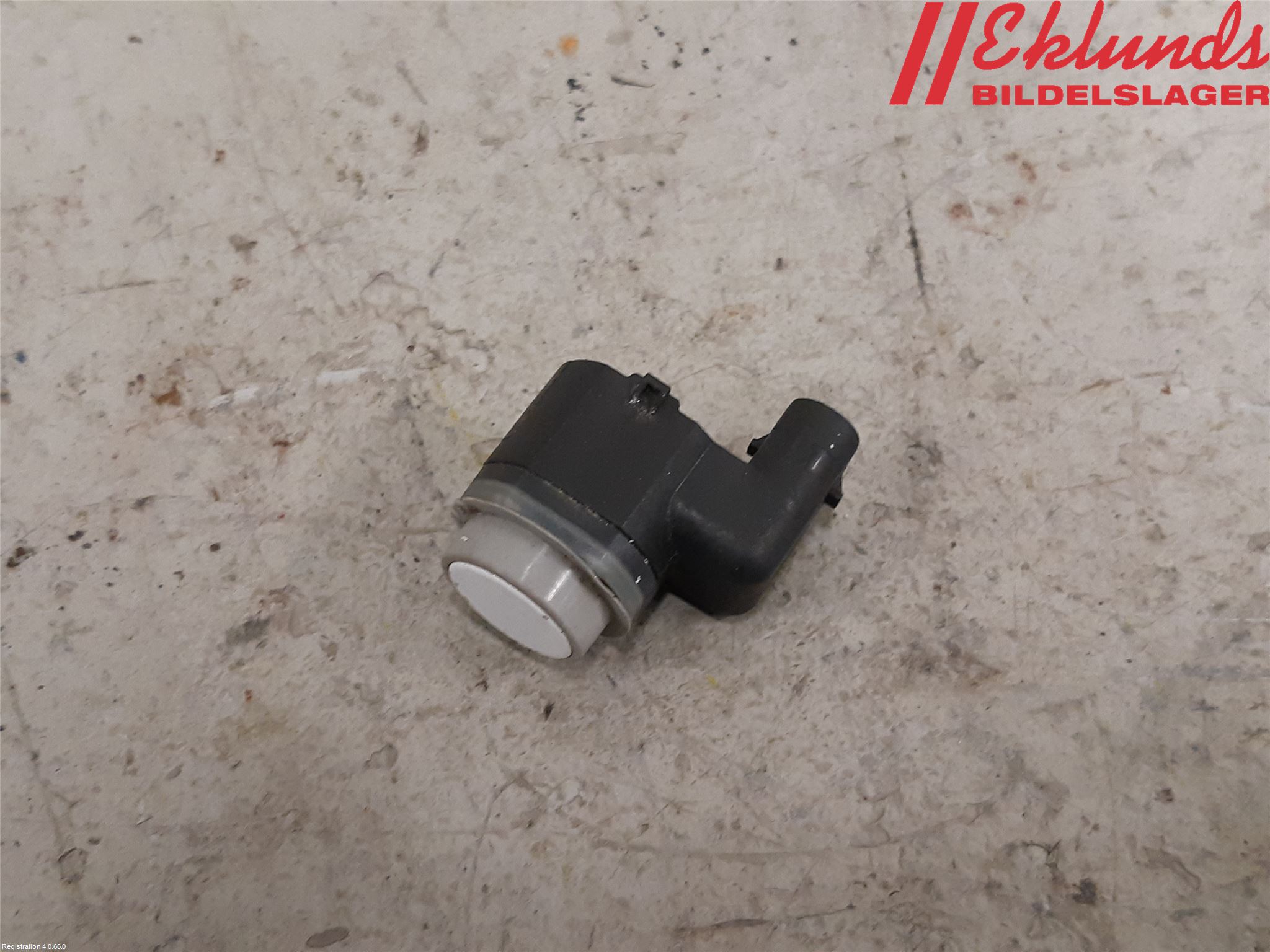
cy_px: 476
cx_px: 635
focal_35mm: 26
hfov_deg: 67.3
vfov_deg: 53.1
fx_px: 954
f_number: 1.7
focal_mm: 3.93
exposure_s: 1/50
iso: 250
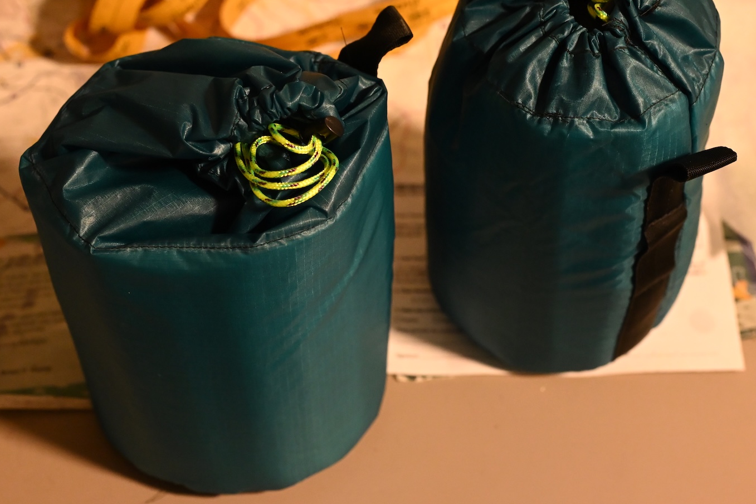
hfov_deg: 26.0
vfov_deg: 17.5
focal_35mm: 78
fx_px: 1638
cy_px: 212
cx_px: 412
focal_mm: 50
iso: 5000
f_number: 5
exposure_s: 1/60
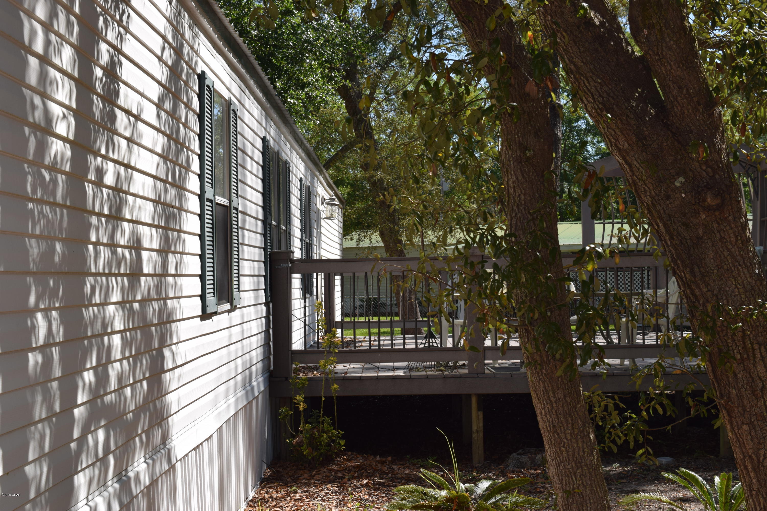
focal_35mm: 57
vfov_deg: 23.8
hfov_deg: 35.1
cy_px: 256
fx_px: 1214
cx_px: 384
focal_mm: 38
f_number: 11
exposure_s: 1/200
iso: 100
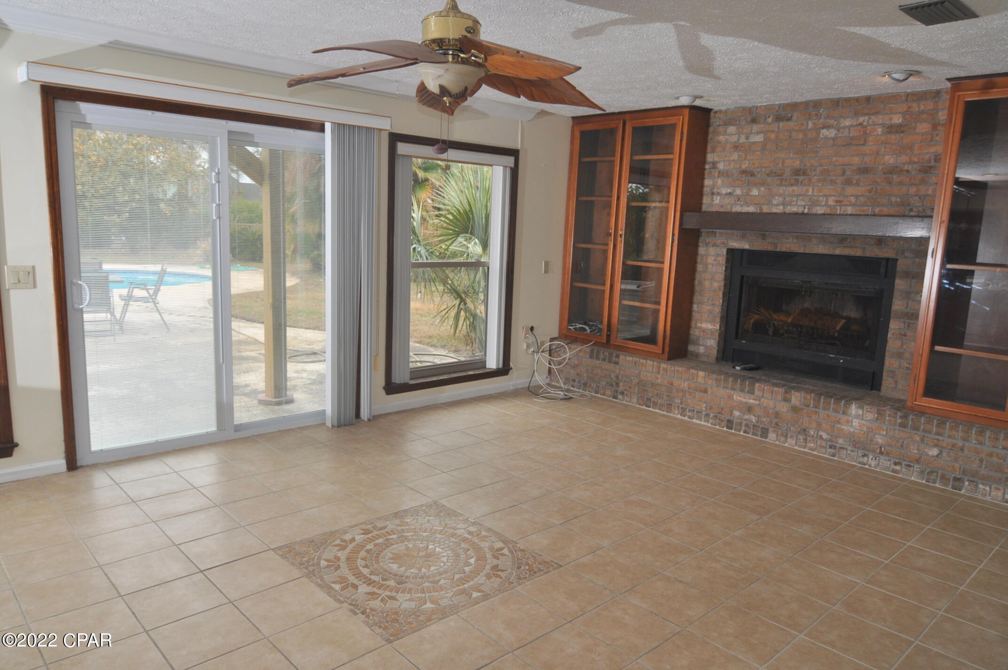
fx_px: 671
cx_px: 504
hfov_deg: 73.8
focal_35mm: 24
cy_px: 335
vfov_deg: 53.0
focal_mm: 16
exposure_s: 1/200
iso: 250
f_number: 4.5
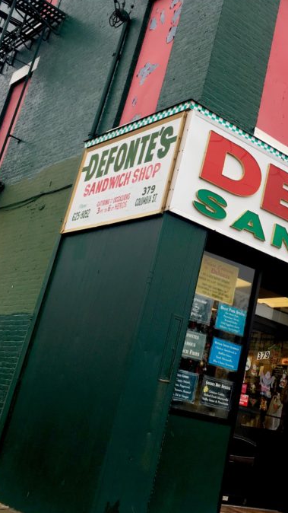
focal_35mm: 48
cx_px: 259
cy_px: 197
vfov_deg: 42.6
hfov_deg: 24.2
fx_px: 652
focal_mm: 4.15
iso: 25
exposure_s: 1/140
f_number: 2.2
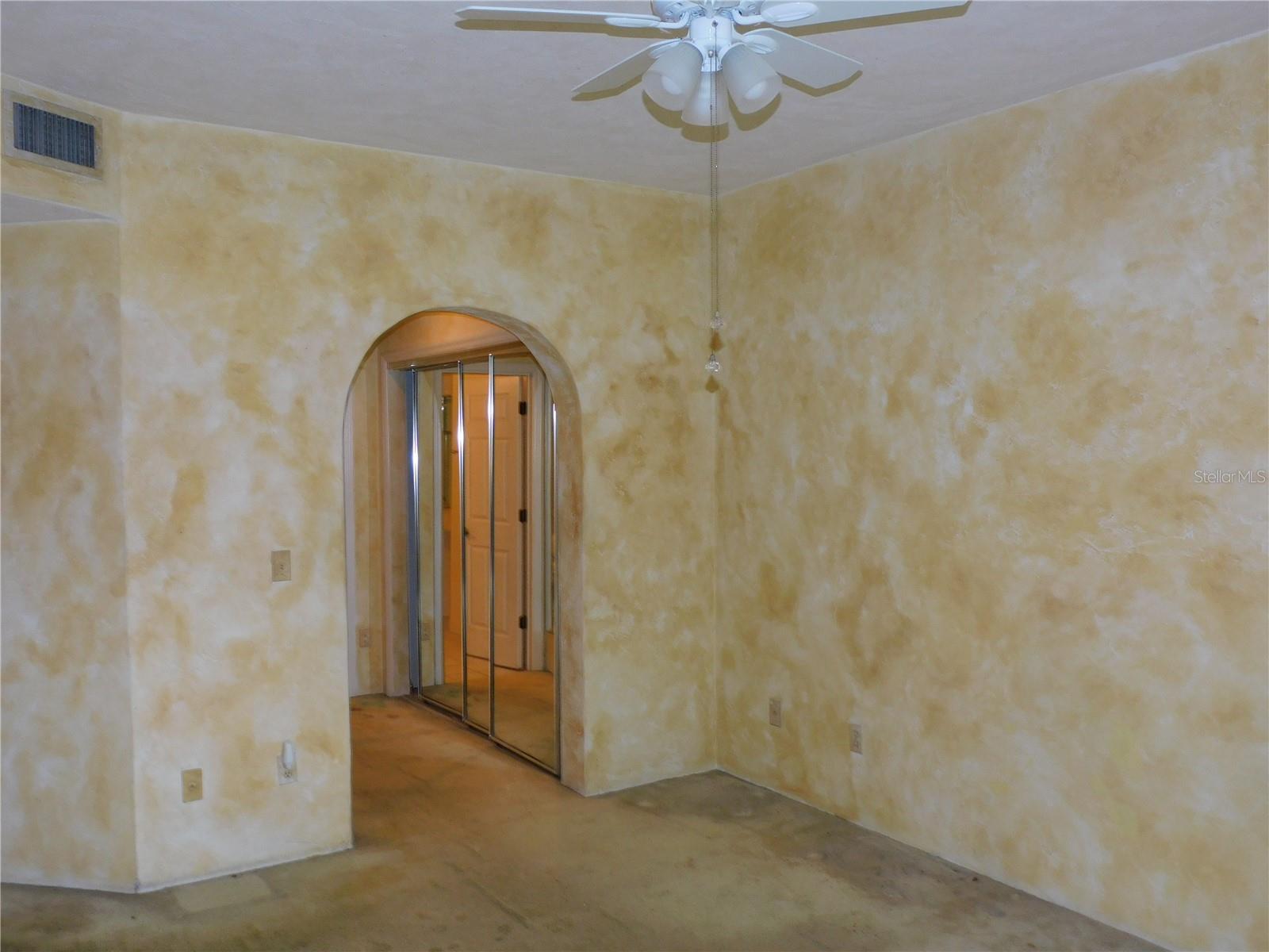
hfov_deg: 60.0
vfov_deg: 46.8
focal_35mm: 30
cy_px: 476
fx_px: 1100
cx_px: 634
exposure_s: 1/30
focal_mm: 5.4
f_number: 3.5
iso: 200
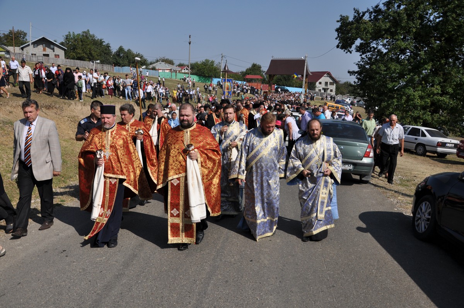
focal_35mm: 32
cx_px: 232
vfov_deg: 41.6
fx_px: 406
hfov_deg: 59.6
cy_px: 154
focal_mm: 21
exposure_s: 1/2500
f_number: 5.6
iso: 200
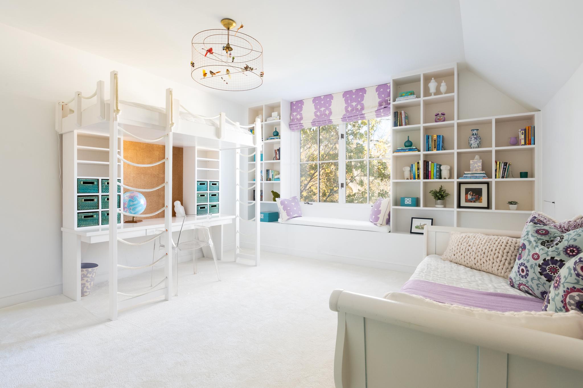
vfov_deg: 70.4
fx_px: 275
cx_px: 292
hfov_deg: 93.3
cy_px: 194
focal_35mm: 17
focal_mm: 17
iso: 800
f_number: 13
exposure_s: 1/160
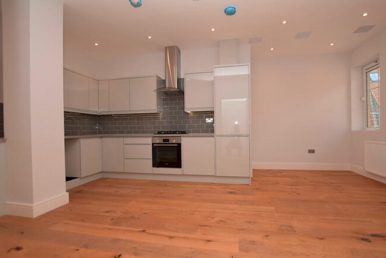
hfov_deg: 96.7
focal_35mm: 16
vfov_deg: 73.8
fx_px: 172
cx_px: 199
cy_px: 130
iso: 100
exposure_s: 1/60
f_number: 4
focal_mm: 10
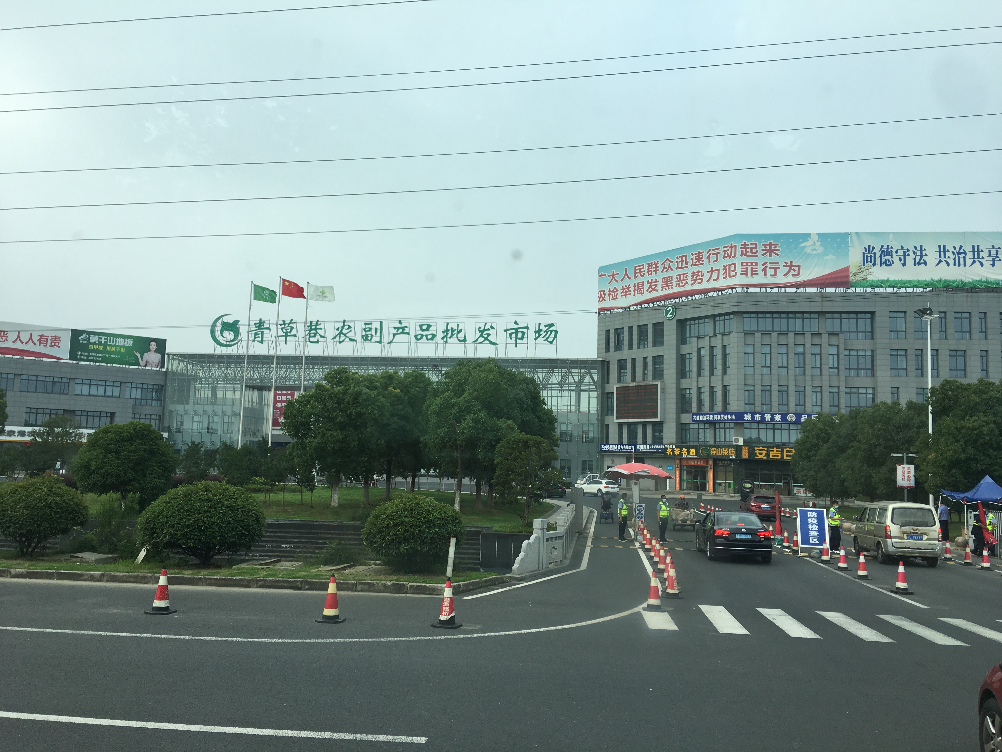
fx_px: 839
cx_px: 501
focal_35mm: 29
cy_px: 376
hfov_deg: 61.7
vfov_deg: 48.2
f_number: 2.2
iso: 25
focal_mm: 4.15
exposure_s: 1/894
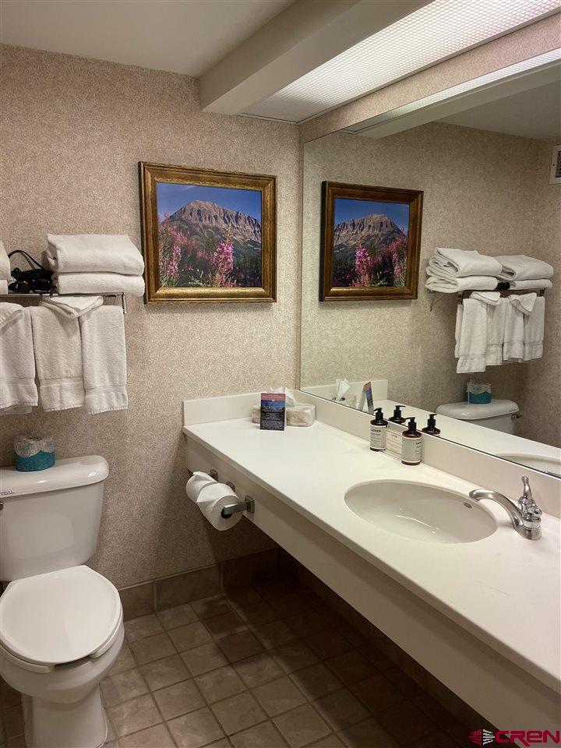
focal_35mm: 26
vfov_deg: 67.3
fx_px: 562
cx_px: 280
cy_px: 374
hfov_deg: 53.1
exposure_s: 1/120
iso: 80
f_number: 1.6
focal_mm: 5.1
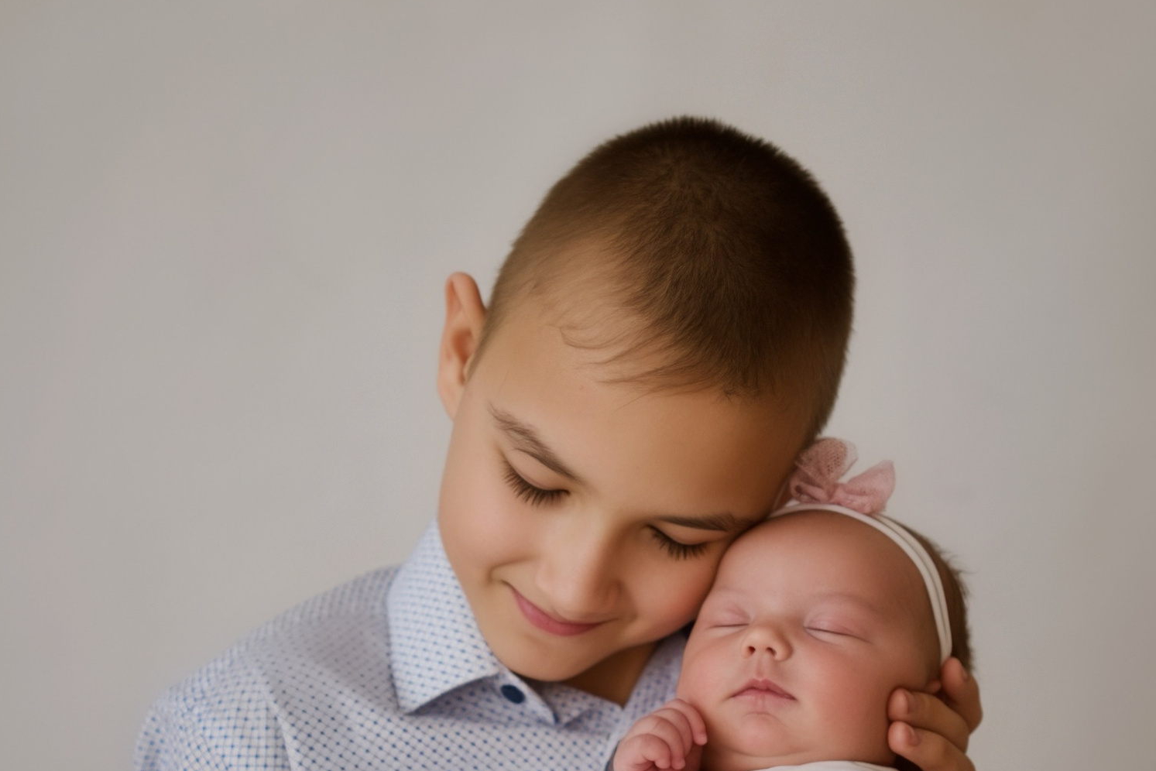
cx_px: 660
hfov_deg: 33.3
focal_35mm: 60
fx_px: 1927
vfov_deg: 22.6
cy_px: 489
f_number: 2.8
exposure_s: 1/125
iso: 250
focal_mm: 35
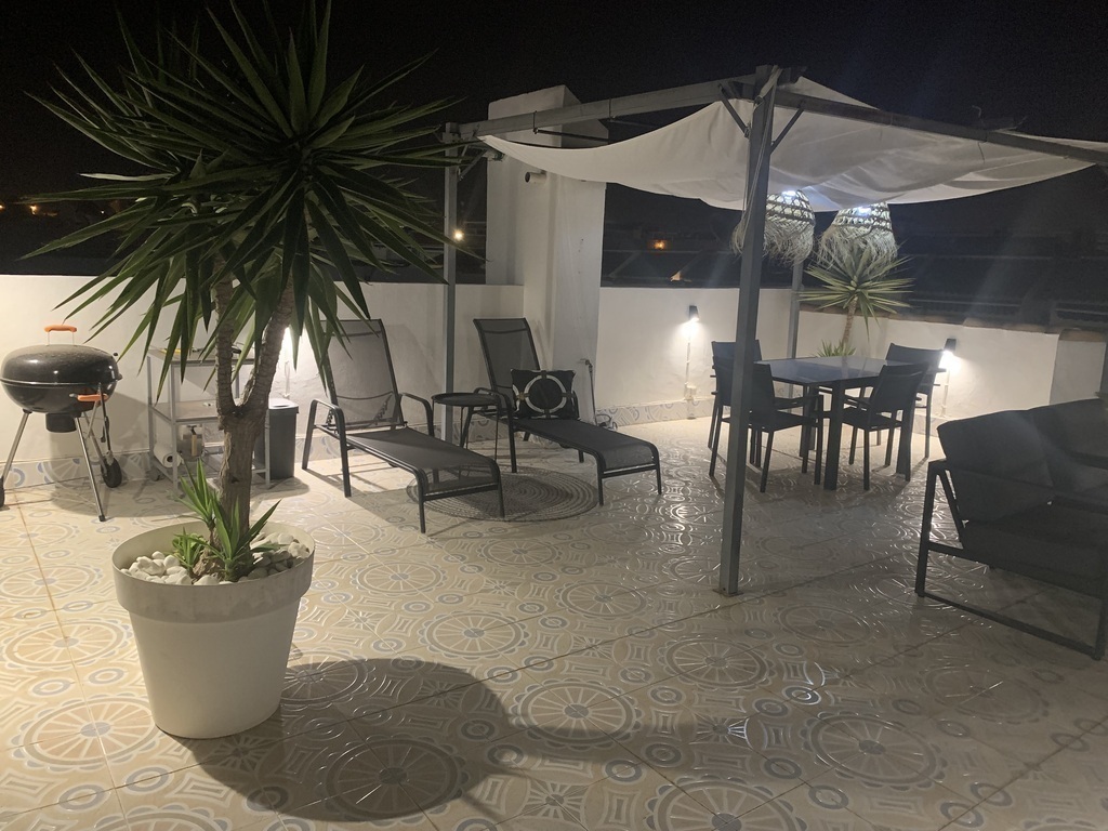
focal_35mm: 26
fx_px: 832
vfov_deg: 53.1
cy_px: 416
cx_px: 554
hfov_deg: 67.3
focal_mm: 4.25
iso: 400
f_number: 1.8
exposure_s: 1/24
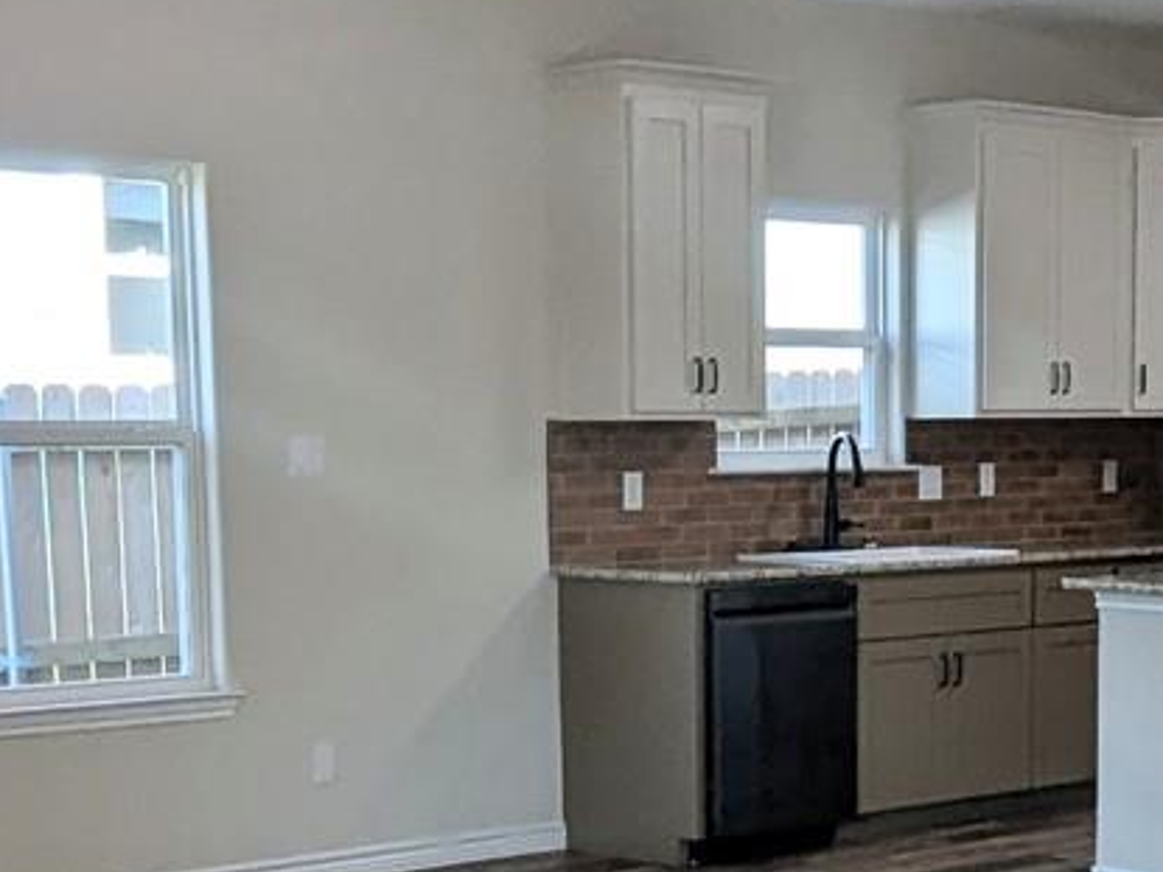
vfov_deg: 18.2
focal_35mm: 79
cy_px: 858
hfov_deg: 24.6
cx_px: 796
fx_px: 2653
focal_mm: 2.35
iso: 57
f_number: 2.2
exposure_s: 1/146
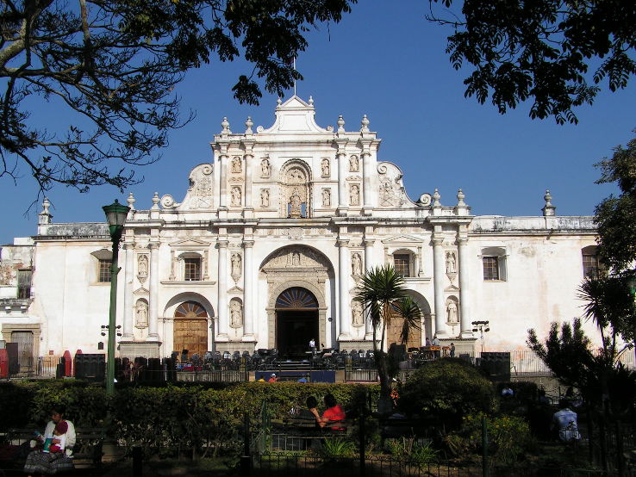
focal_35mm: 38
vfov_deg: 37.7
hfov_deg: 49.0
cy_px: 238
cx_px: 318
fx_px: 698
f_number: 5.6
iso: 50
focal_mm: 6.3
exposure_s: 1/640
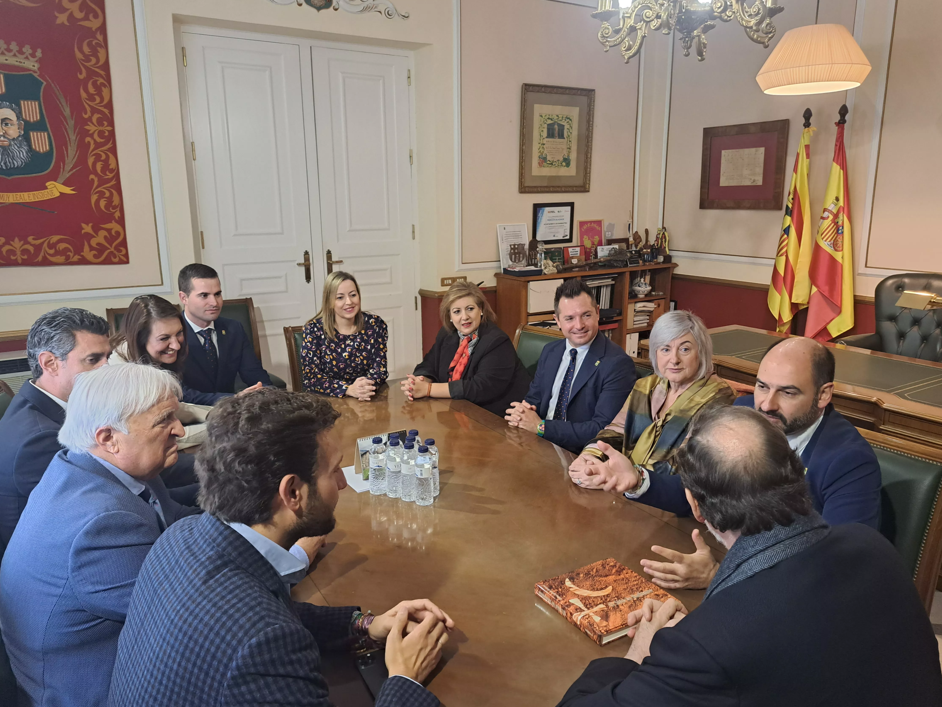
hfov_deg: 69.4
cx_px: 470
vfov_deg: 54.9
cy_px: 352
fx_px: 680
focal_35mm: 25
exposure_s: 1/50
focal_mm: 5.23
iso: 250
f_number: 1.8
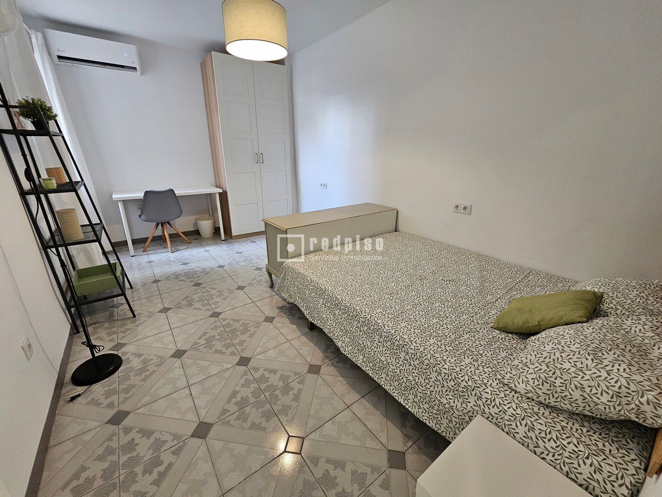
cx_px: 331
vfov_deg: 89.9
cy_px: 248
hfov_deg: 106.2
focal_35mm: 13
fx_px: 249
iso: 250
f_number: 2.2
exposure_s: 1/70.8
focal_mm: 2.2
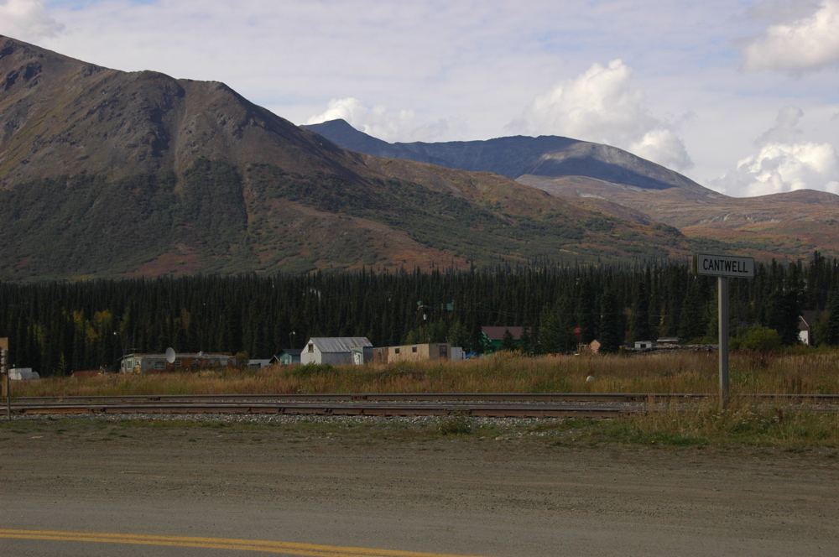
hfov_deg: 26.0
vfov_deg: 17.4
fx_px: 1815
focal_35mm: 78
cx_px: 420
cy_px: 278
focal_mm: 52
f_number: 8
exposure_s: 1/250
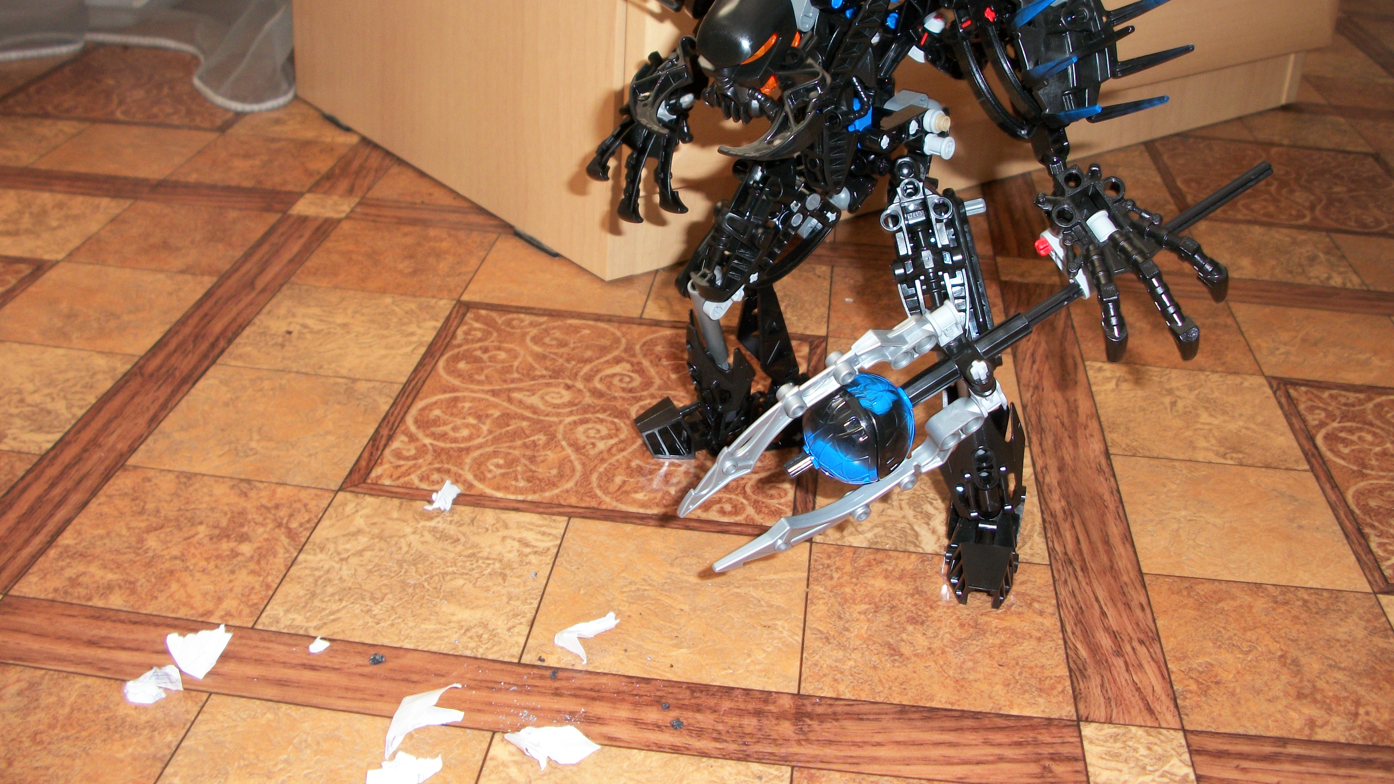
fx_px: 1442
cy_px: 344
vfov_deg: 30.4
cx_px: 695
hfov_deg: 51.6
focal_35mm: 39
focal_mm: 6.3
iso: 80
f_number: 3.1
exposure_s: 1/30
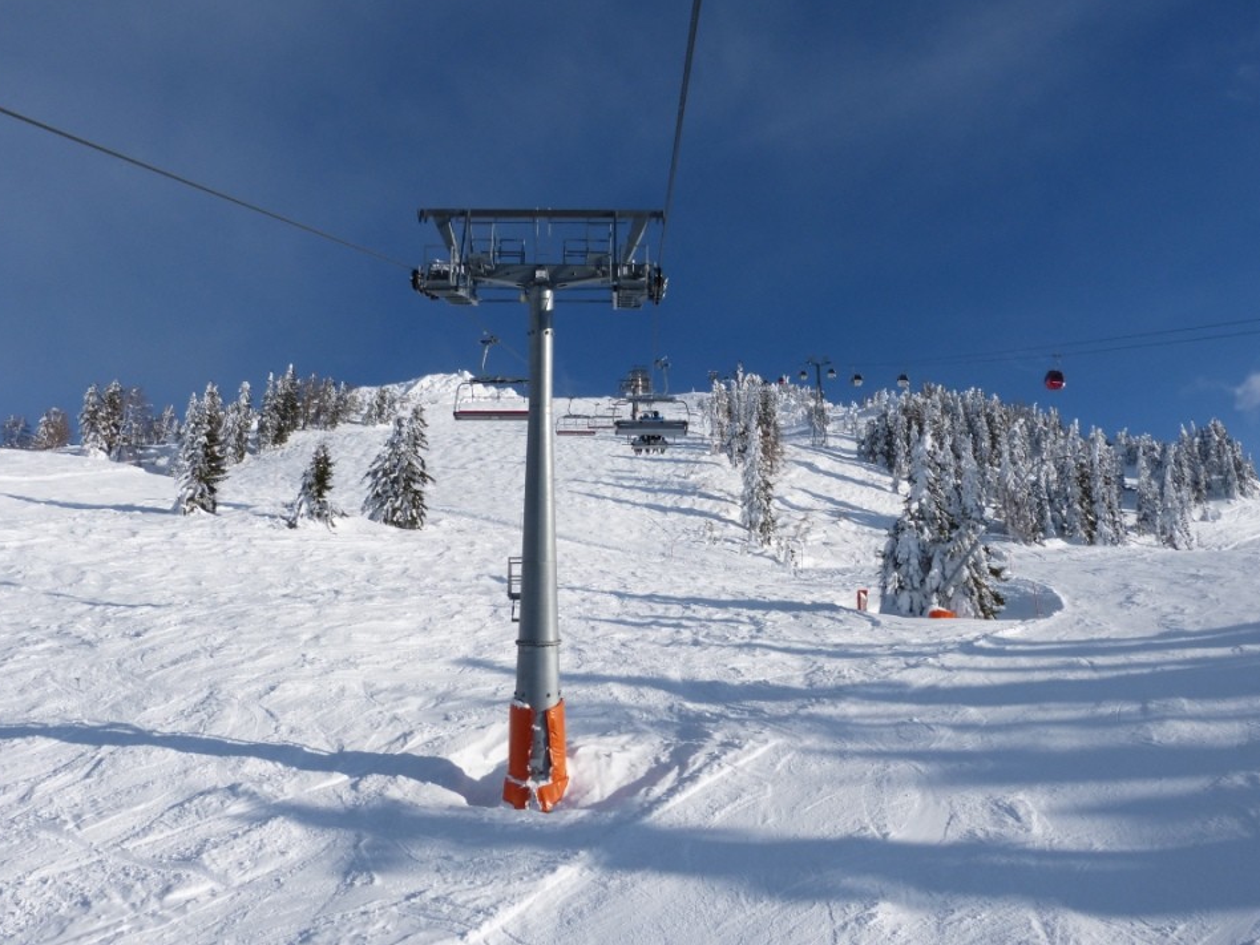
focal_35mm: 27
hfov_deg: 65.3
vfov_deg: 51.3
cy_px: 456
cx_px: 663
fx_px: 983
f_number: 4.5
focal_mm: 4.5
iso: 100
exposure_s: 1/1600
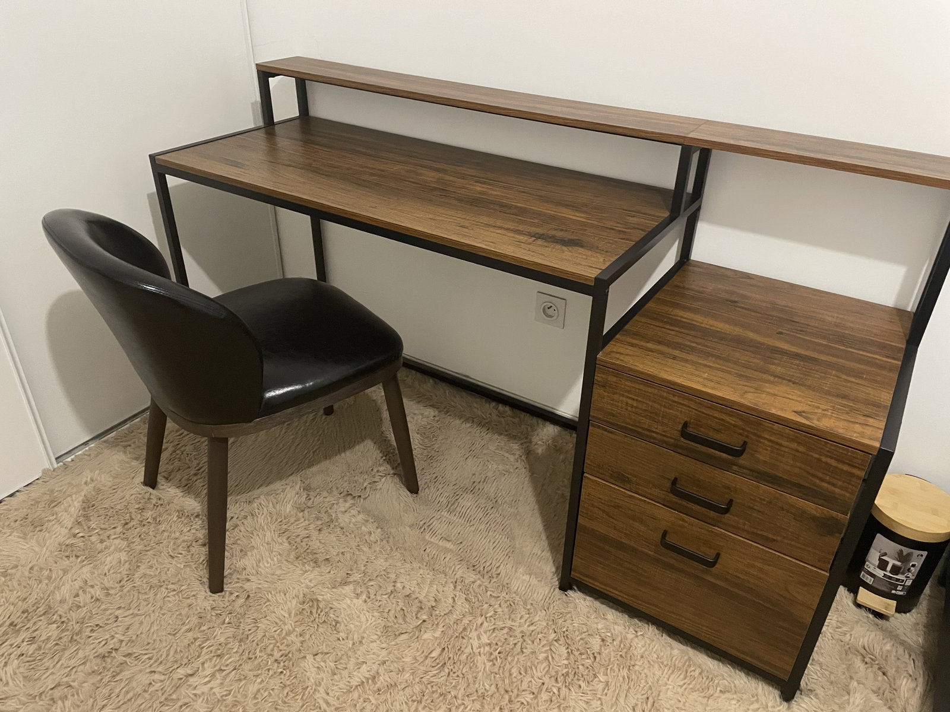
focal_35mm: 26
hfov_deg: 67.3
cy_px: 356
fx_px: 714
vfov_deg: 53.1
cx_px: 475
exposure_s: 1/40
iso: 500
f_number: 1.6
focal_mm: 4.2
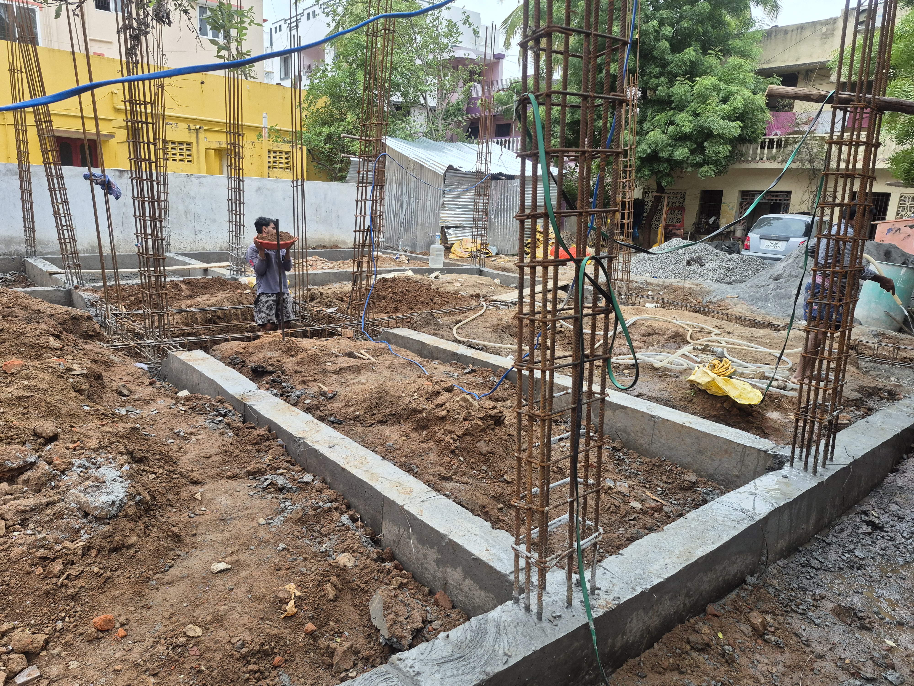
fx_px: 607
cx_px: 457
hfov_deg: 73.9
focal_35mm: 23
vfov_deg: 58.9
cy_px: 343
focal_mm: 5.4
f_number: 1.8
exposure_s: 1/180
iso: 125
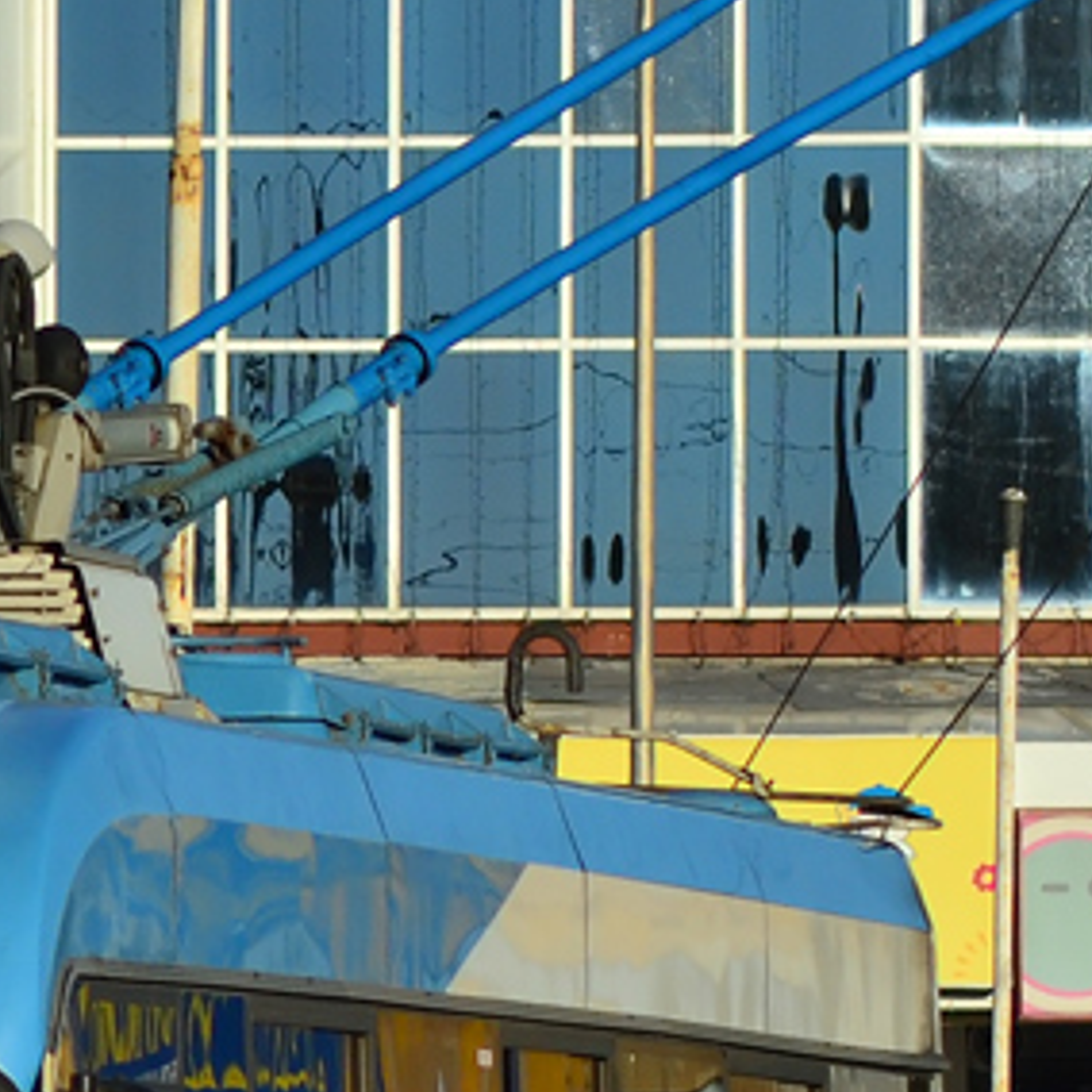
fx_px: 21129
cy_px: 827
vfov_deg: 3.0
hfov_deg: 3.0
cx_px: -238
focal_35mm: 592
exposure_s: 1/1000
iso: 200
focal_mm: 110
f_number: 8
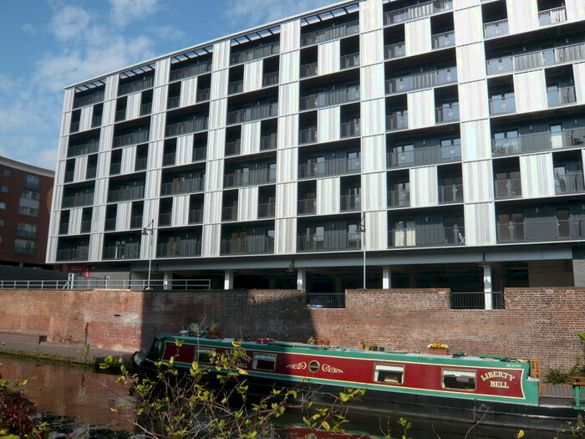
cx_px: 292
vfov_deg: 49.7
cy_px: 220
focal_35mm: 28
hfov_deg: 63.4
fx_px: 473
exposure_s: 1/200
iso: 100
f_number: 8
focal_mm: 4.6
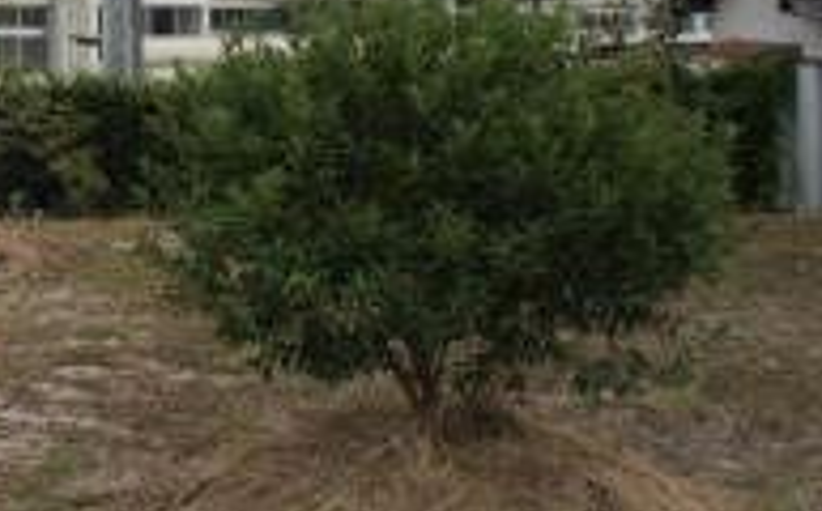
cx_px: -60
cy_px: 21
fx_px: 1588
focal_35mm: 71
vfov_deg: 17.9
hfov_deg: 26.9
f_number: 6.3
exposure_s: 1/60
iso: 200
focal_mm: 20
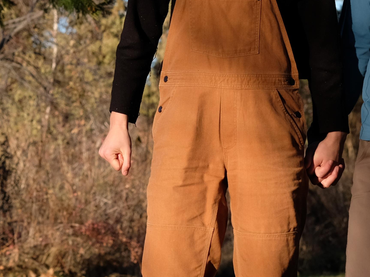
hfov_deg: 7.0
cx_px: 84
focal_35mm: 281
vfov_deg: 5.3
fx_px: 3003
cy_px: 124
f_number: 4.5
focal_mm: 56
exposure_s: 1/1000
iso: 250
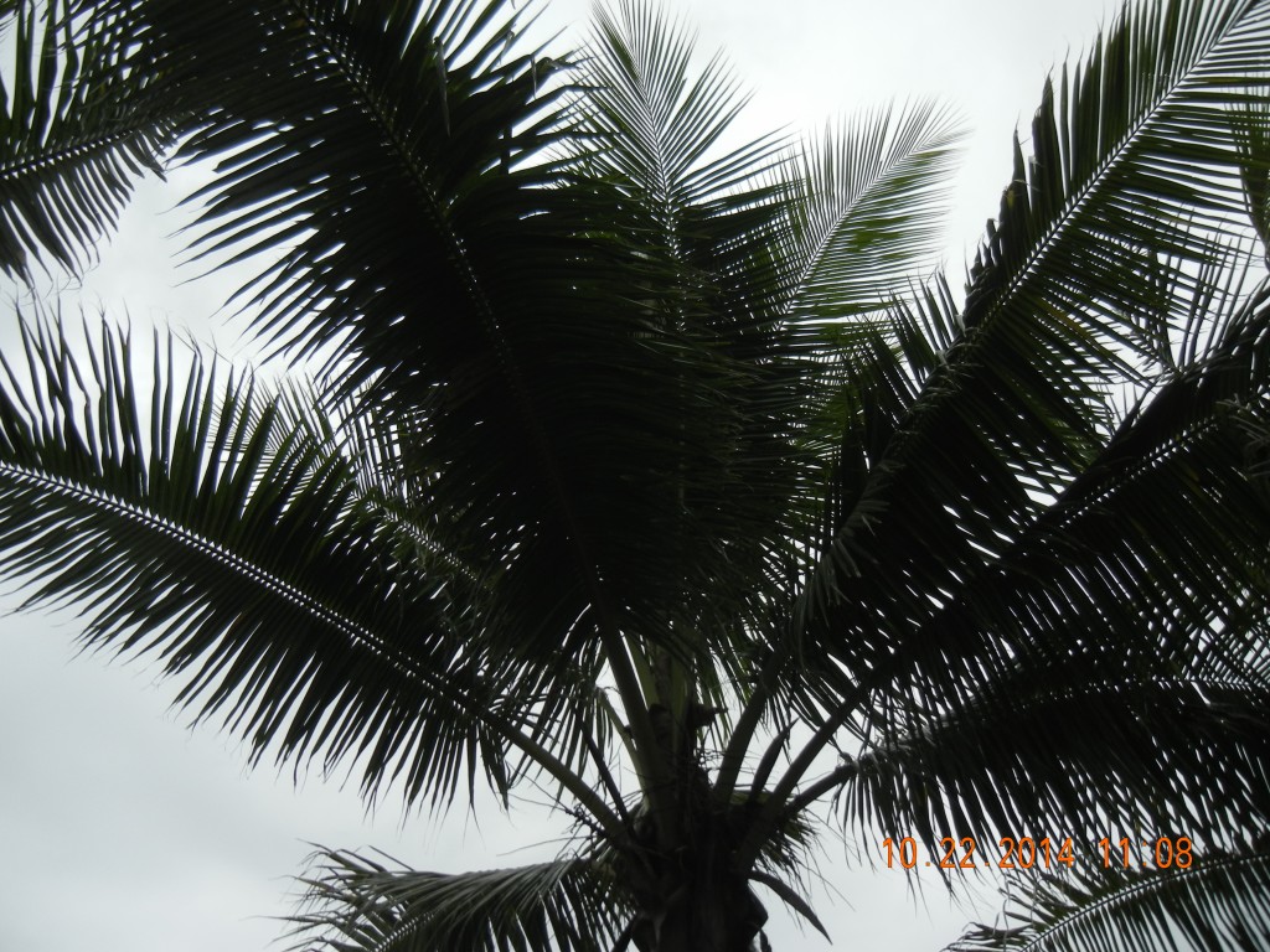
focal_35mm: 30
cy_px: 476
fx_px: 1101
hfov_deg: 60.0
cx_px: 635
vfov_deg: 46.8
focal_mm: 5.4
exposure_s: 1/470
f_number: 7
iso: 160
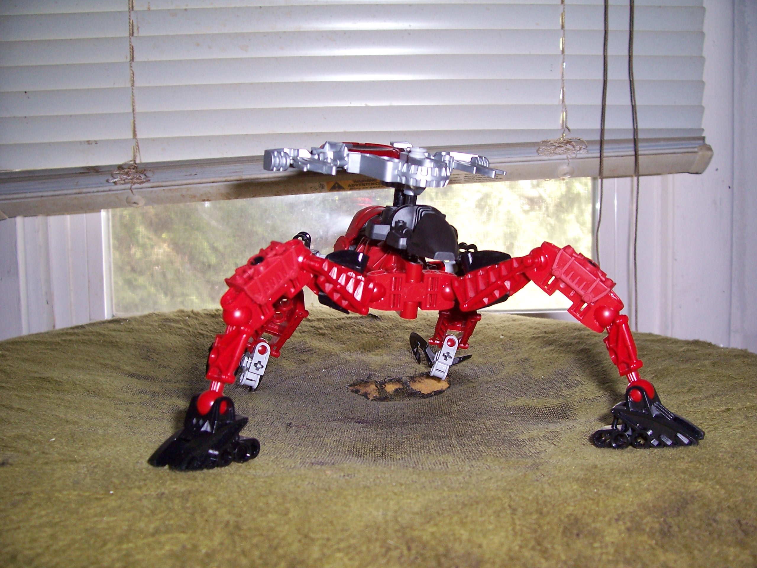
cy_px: 284
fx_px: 744
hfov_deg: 54.0
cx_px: 378
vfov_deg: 41.8
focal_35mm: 34
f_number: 2.7
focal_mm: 5.6
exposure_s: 1/60
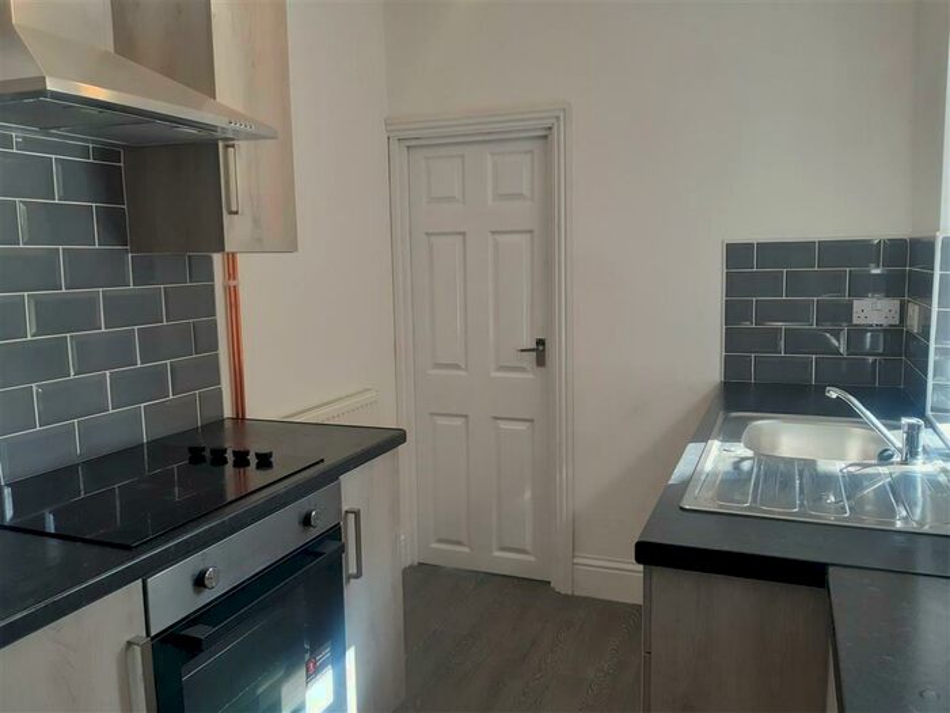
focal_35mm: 26
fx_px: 714
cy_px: 356
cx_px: 475
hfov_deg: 67.3
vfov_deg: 53.1
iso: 64
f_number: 1.7
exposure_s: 1/100
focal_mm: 3.92
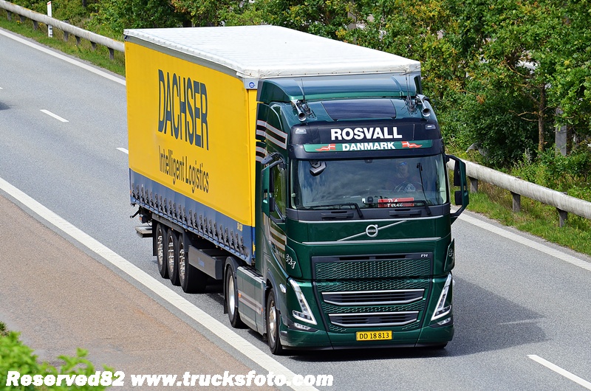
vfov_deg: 4.9
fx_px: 4547
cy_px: 196
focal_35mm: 278
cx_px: 296
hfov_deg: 7.4
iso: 640
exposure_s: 1/1600
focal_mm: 185
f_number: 7.1
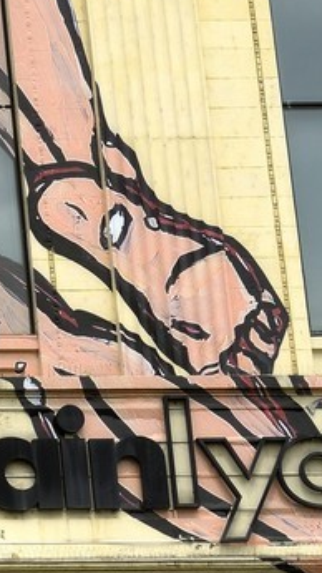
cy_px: -17
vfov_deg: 9.2
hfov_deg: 4.9
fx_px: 3538
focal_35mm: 233
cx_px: -724
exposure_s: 1/320
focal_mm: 48
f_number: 10
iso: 200
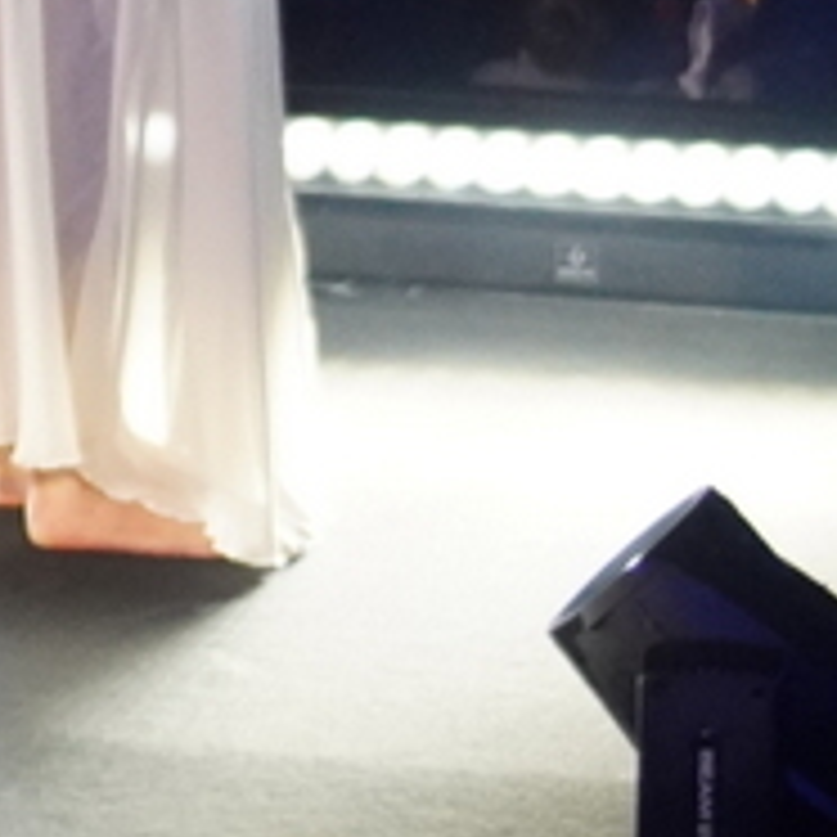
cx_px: -1476
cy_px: -266
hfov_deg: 2.8
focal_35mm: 618
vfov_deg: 2.8
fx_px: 16899
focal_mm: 75
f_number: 4.5
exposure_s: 1/125
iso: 2500
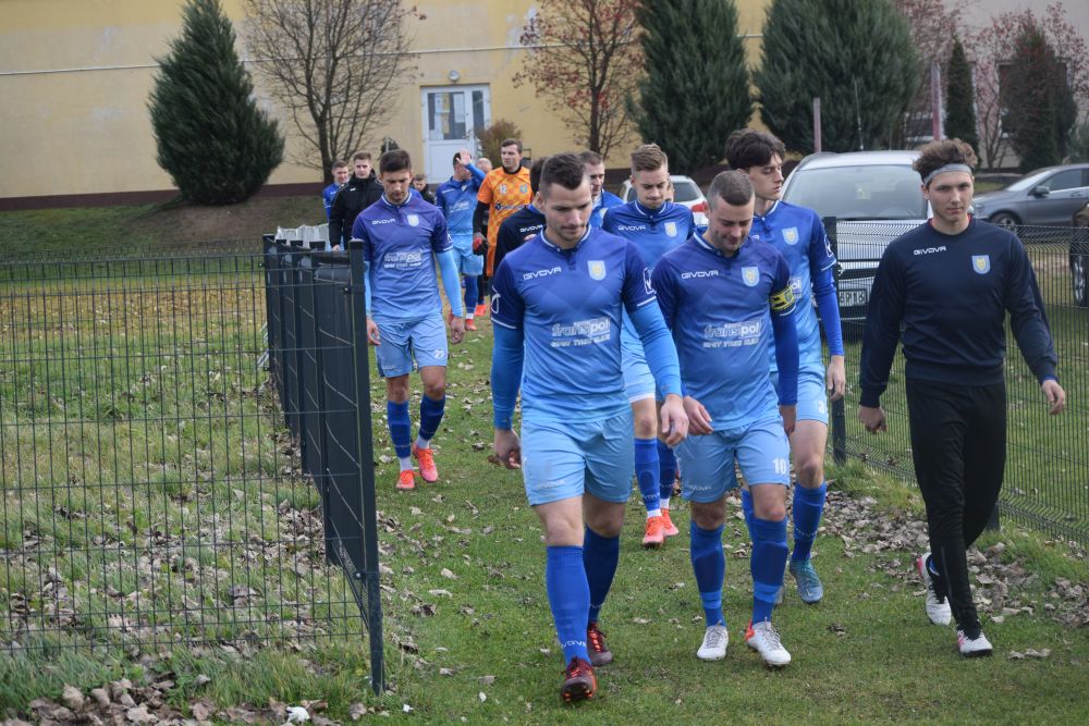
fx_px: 2496
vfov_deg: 16.6
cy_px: 363
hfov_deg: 24.6
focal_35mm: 82
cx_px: 544
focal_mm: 55
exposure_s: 1/1000
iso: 640
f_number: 4
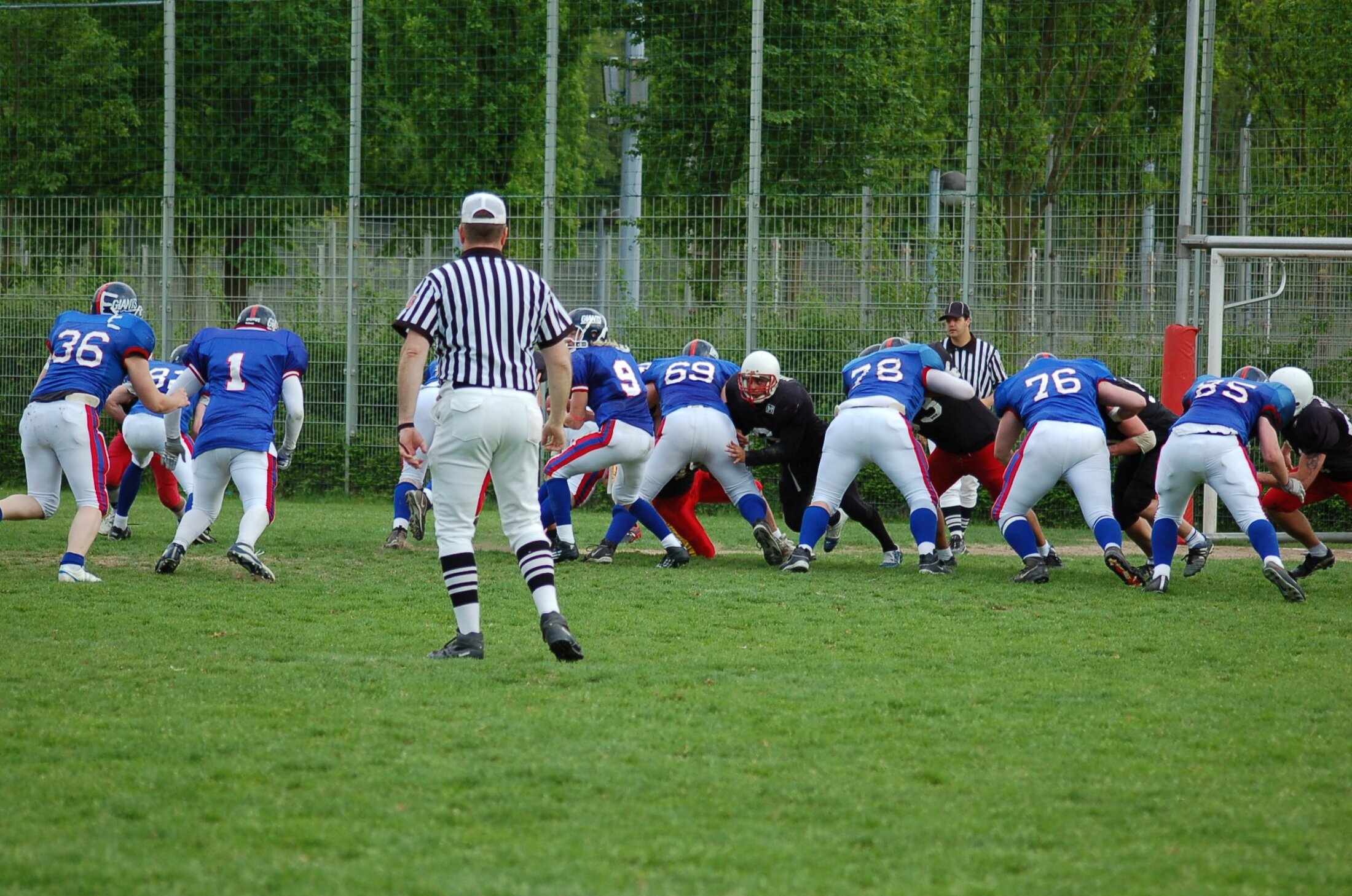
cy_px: 448
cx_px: 676
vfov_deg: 8.3
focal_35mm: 165
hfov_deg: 12.5
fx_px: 6185
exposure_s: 1/1000
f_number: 4.2
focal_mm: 110
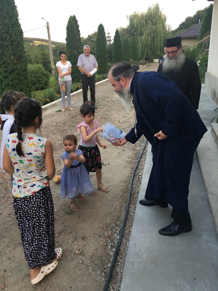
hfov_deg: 48.2
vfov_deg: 61.6
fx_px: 243
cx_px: 109
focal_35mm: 29
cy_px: 146
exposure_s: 1/33
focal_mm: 4.15
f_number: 2.2
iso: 25
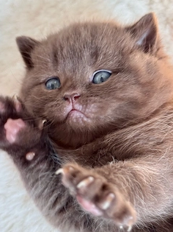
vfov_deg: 31.7
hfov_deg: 24.0
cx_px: 97
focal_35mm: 61
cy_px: 122
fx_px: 407
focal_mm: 6.76
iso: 100
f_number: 1.78
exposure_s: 1/77
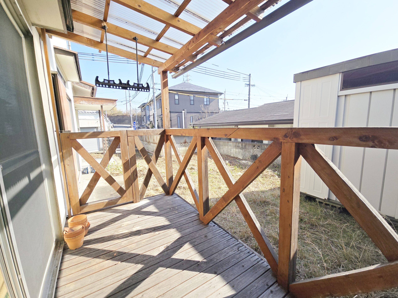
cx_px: 199
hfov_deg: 106.2
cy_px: 149
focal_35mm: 13
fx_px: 149
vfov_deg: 89.9
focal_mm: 2.2
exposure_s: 1/1593
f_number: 2.2
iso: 50
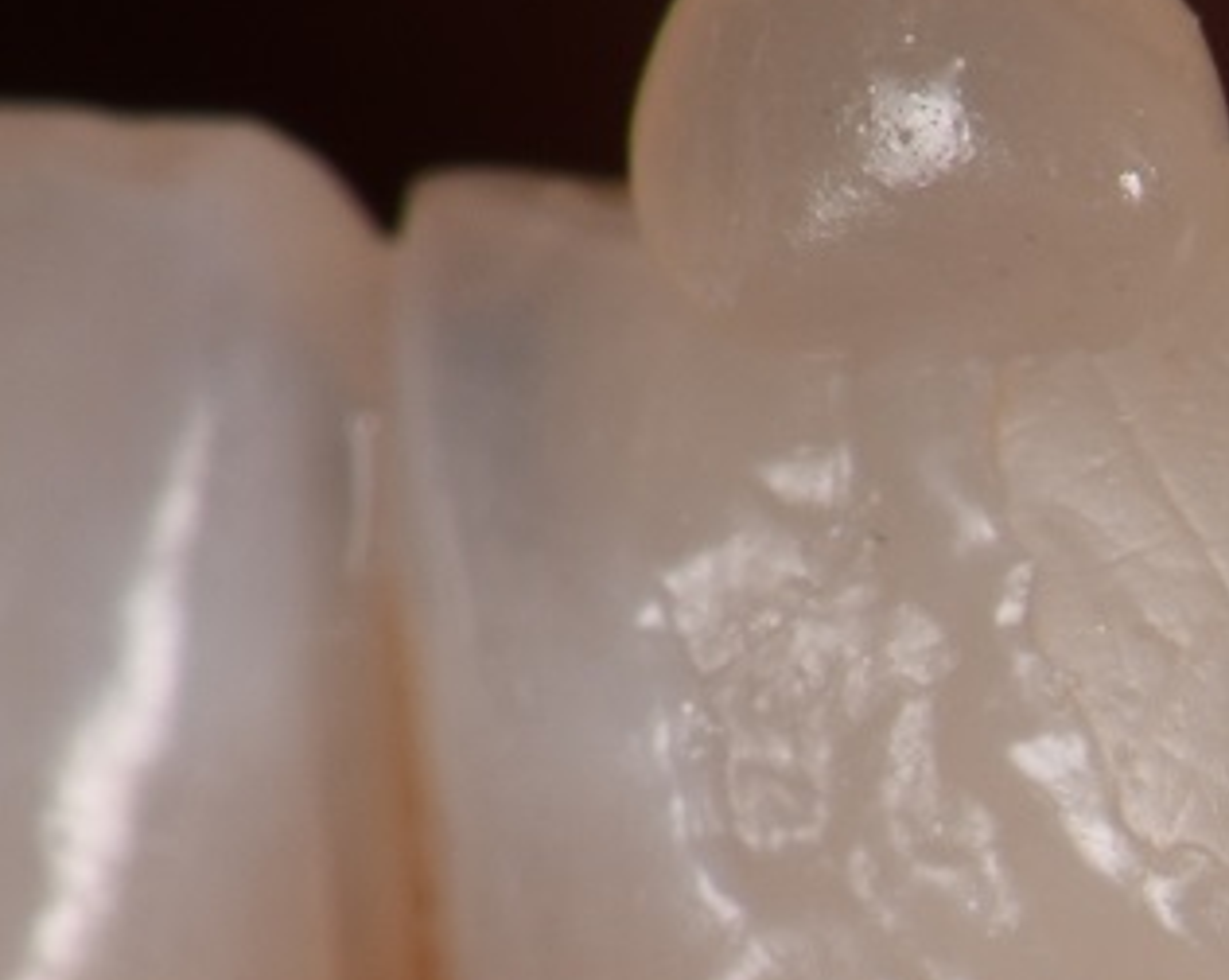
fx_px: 22923
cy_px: 1233
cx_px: 2092
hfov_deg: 3.1
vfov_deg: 2.4
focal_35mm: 631
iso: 200
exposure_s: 1/160
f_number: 32
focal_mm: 105
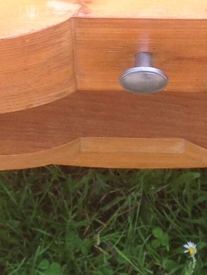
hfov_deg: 8.3
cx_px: 138
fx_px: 1434
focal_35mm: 180
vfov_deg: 10.8
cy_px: -62
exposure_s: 1/384
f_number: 2.4
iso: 50
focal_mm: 4.12
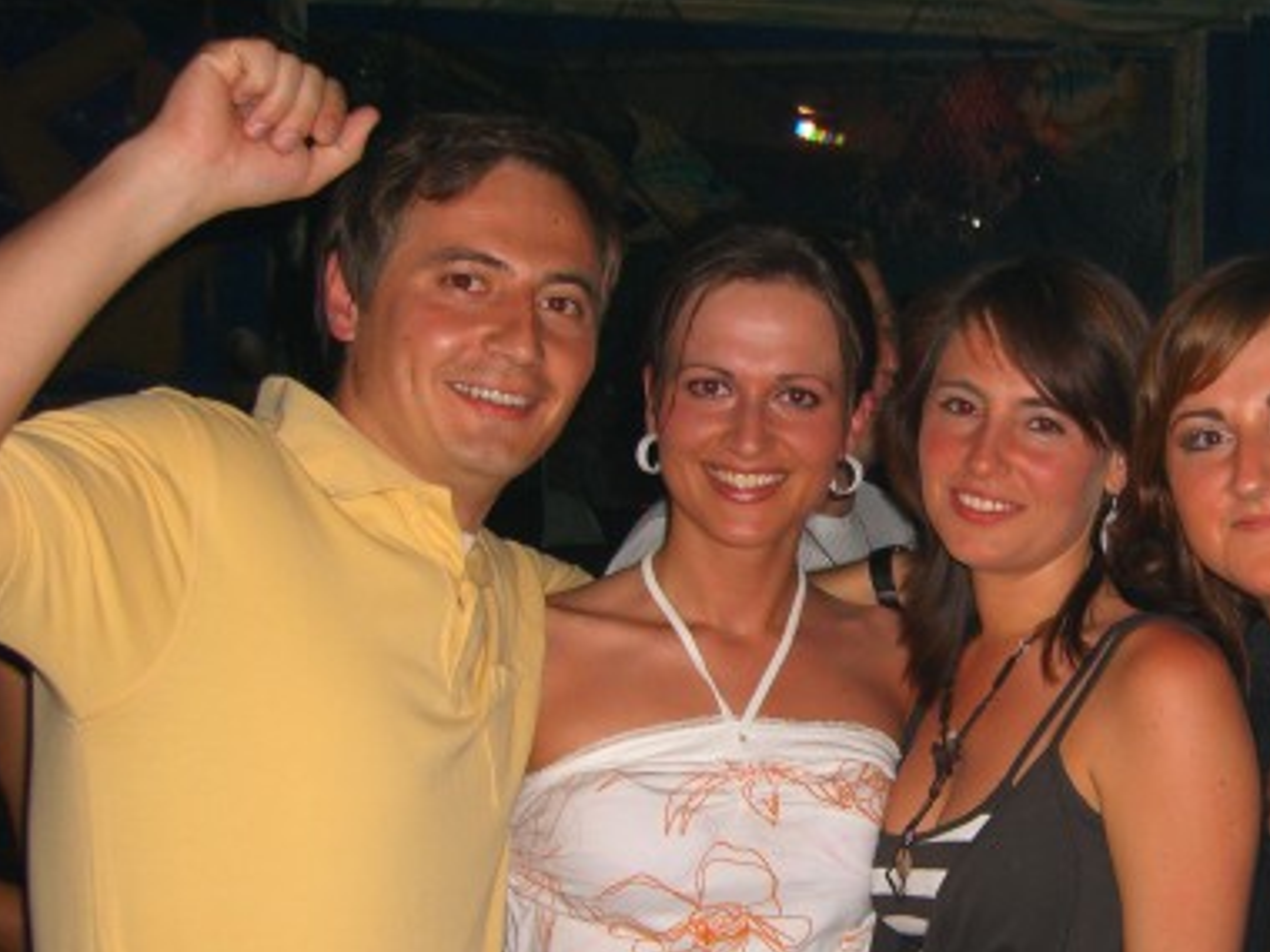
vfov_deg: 24.3
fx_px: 2201
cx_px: 989
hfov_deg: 31.5
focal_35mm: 60
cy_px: 638
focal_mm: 7.9
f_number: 2.8
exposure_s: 1/60
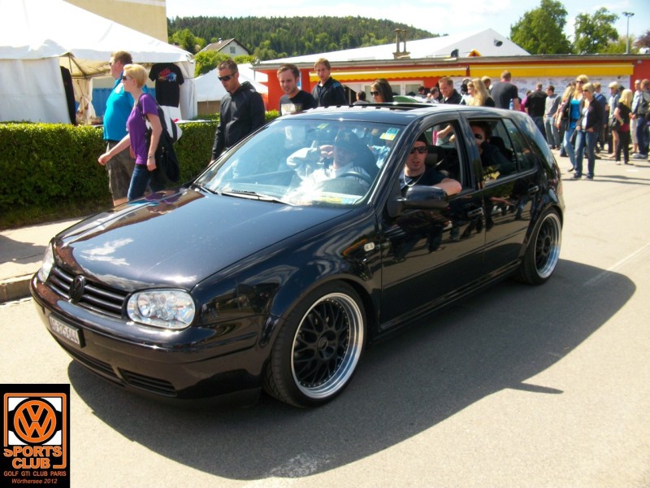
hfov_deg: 54.0
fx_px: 638
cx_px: 325
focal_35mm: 34
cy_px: 244
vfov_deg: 41.8
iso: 80
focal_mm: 5.7
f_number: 5.5
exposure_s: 1/159
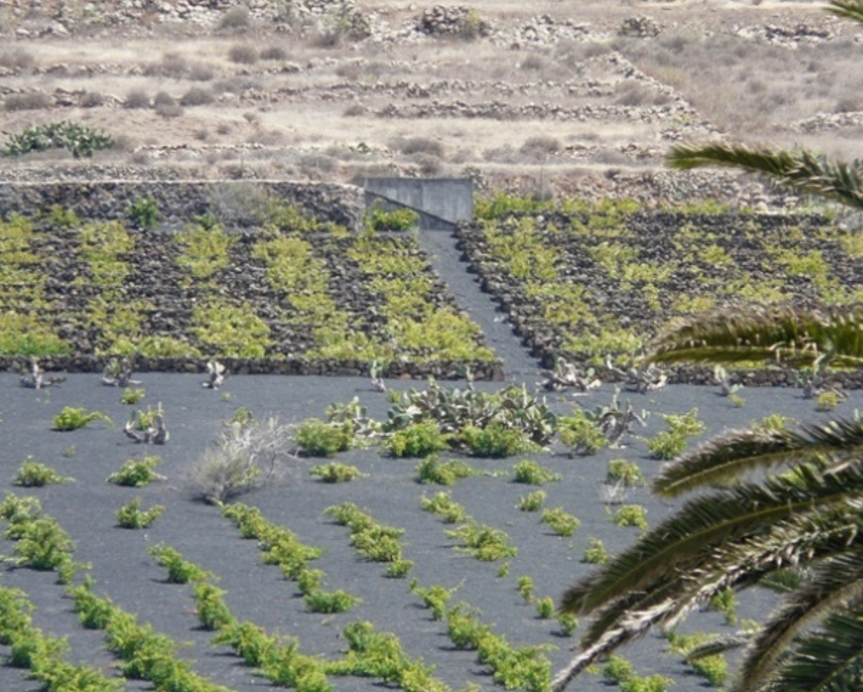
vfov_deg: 2.9
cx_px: 458
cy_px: 346
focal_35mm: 527
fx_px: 13467
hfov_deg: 3.7
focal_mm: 82.8
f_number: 5
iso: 100
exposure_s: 1/200
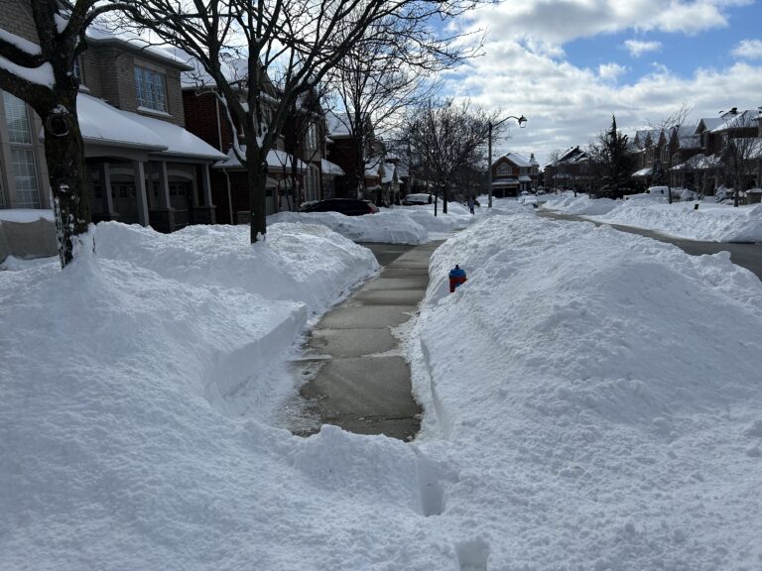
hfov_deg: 67.3
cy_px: 286
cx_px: 381
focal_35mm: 26
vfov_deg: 53.1
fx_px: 572
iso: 50
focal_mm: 5.7
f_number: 1.5
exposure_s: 1/10309
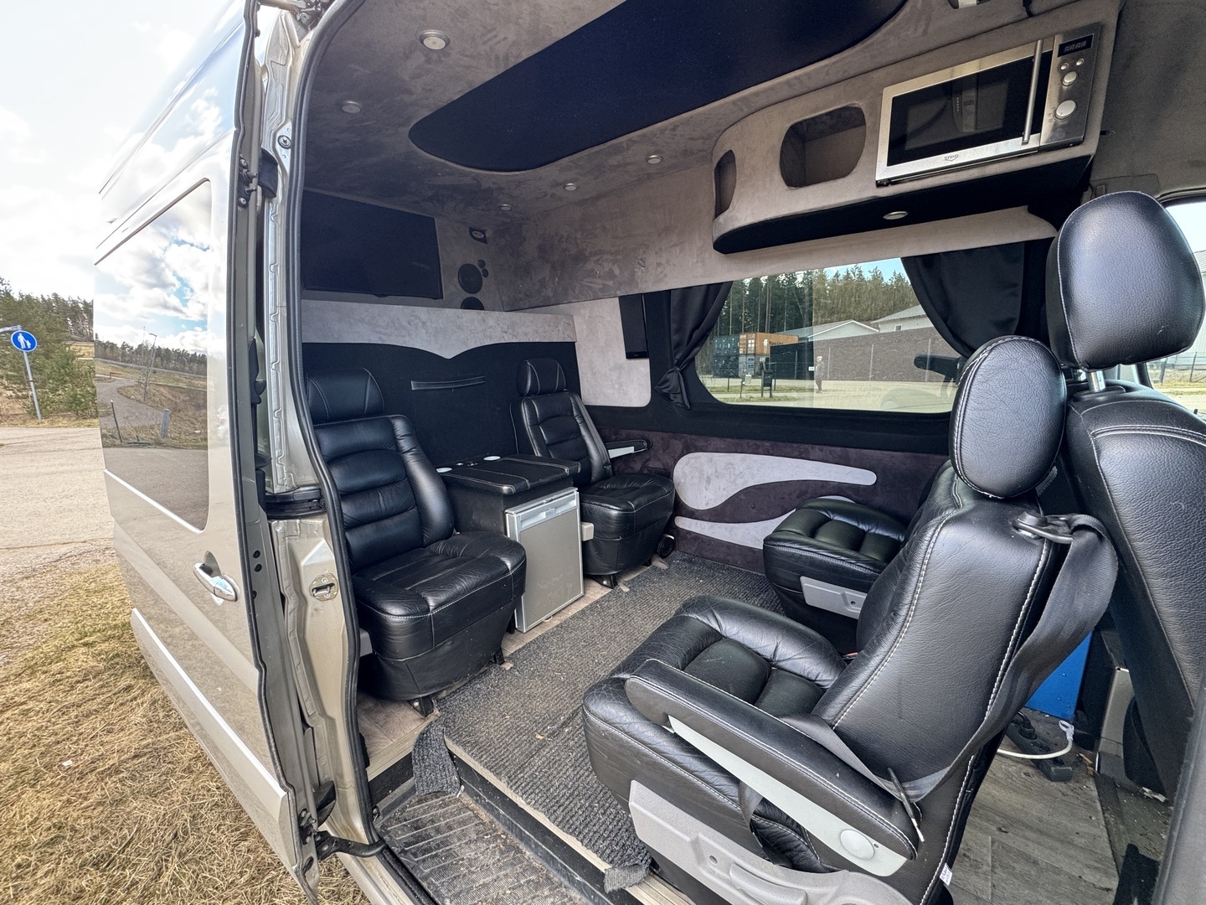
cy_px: 452
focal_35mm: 14
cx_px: 603
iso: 125
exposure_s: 1/99
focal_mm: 2.22
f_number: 2.2
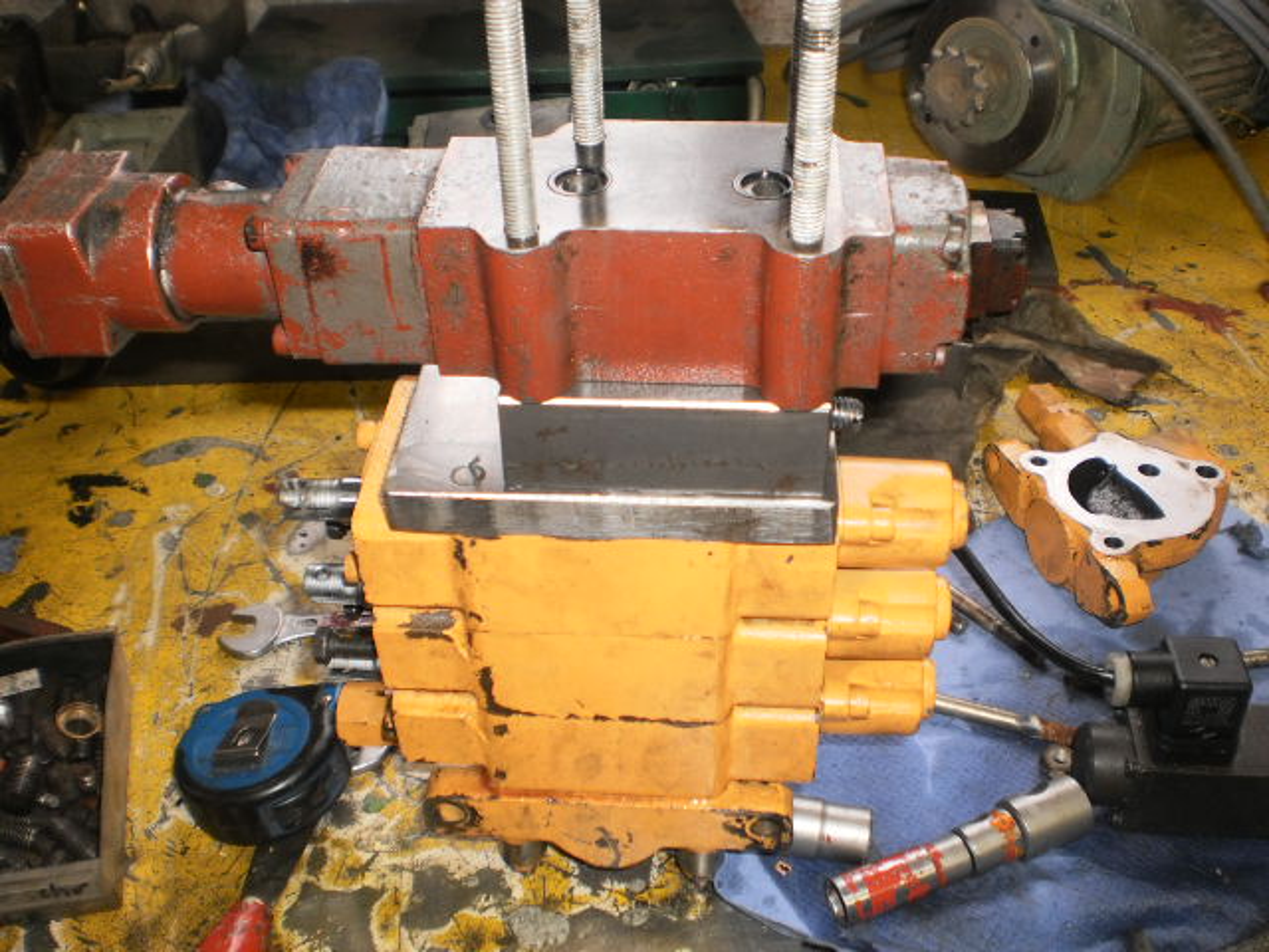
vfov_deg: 39.7
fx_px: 1320
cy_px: 476
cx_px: 634
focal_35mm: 36
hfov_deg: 51.4
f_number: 3.1
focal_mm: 6.3
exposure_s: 1/30
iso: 125
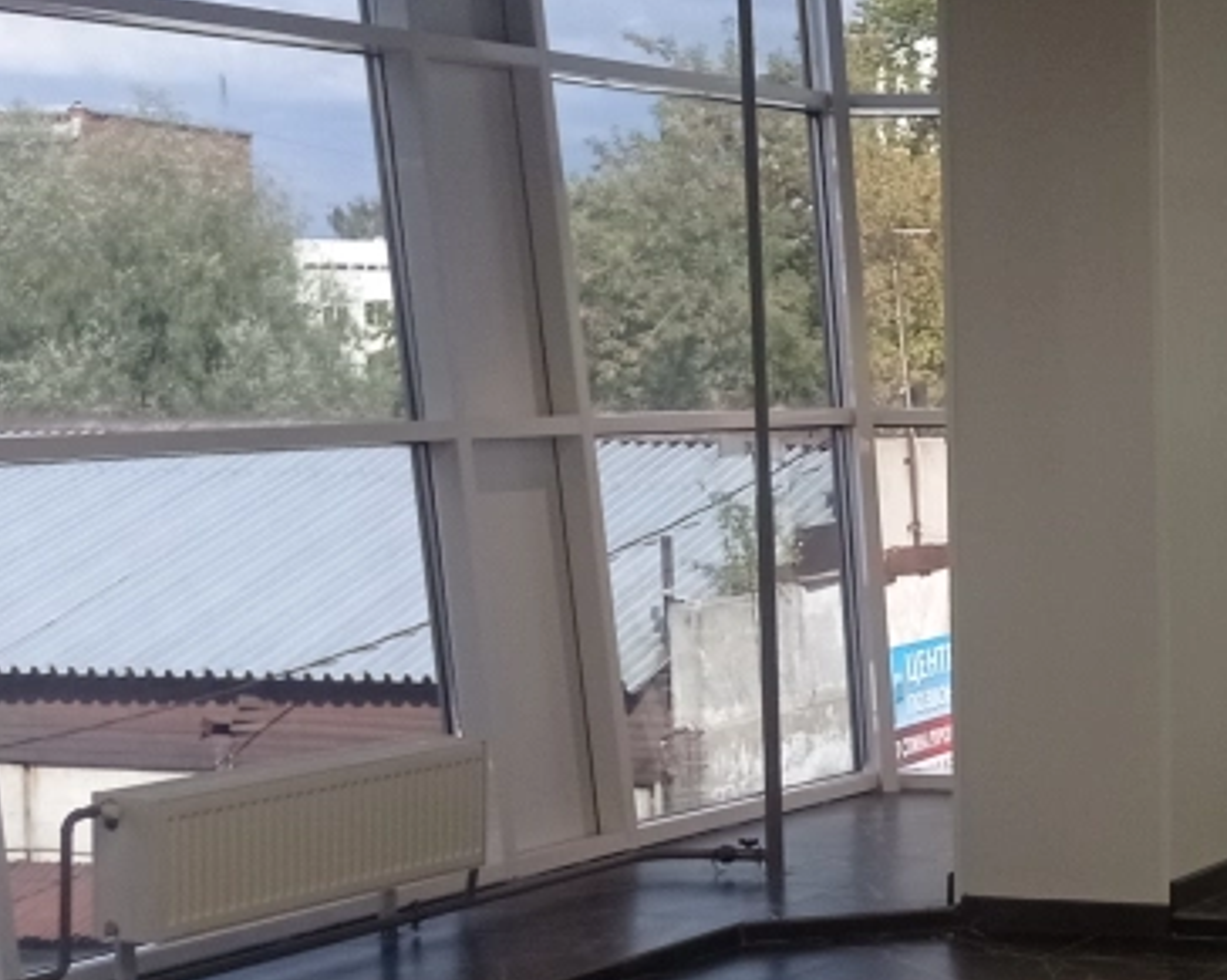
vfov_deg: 16.3
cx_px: 1803
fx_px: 3413
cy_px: 616
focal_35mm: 94
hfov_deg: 18.3
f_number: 1.79
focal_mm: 4.74
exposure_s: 1/100
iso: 124
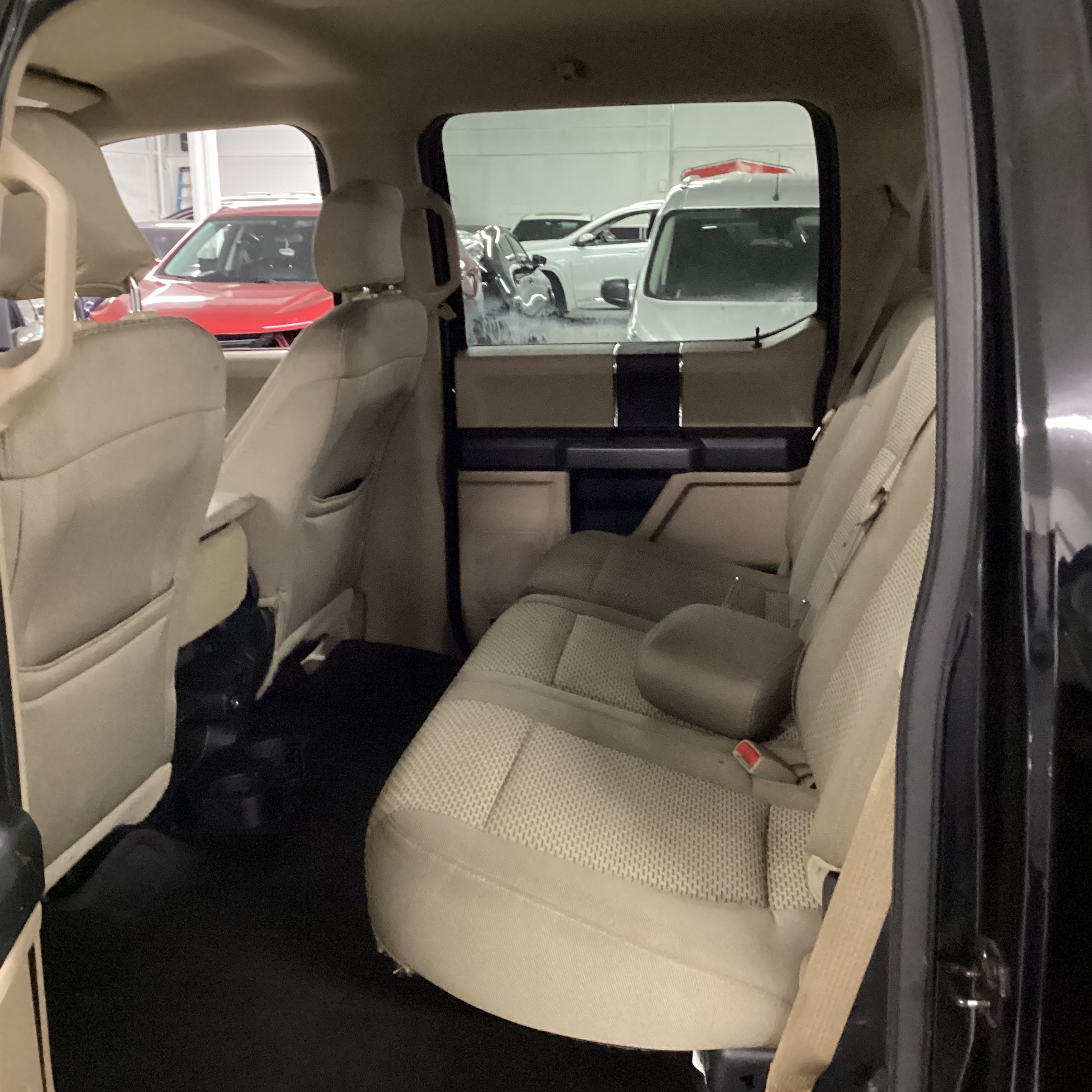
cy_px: 548
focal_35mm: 37
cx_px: 504
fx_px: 1321
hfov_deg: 44.9
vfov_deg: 44.9
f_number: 2.4
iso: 640
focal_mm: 3.3
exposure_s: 1/20
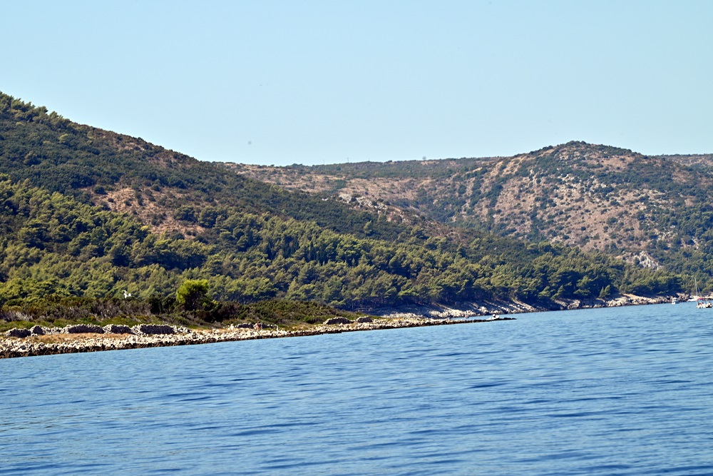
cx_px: 356
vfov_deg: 6.2
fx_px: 4358
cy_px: 238
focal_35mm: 220
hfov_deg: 9.4
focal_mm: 220
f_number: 16
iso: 220
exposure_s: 1/250
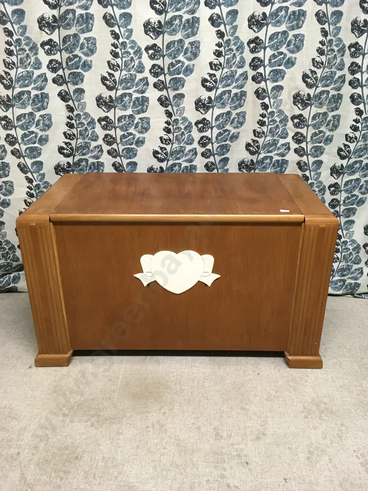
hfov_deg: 48.2
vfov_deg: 61.7
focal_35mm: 29
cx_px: 184
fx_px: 411
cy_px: 246
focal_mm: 4.15
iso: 160
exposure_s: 1/33
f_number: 2.2
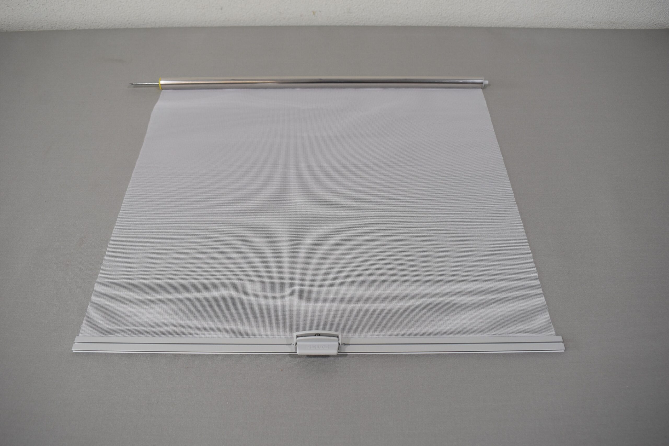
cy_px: 223
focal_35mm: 30
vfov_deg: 43.6
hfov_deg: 61.9
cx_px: 334
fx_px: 557
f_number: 5.6
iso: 250
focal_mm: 20
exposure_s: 1/125
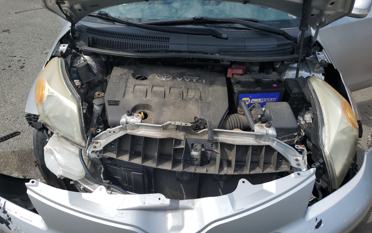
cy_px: 121
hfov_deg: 66.5
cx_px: 185
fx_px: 284
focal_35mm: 28
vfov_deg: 44.5
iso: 50
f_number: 1.5
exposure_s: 1/5000
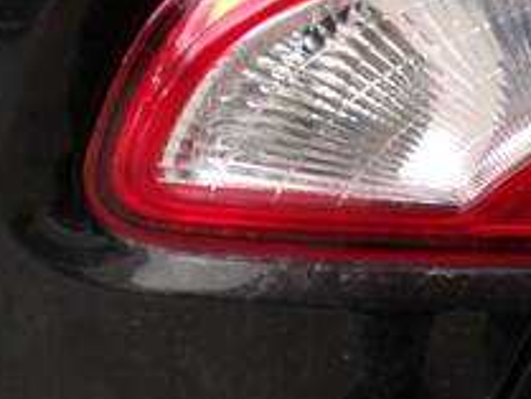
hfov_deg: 34.3
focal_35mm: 55
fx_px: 844
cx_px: 389
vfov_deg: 25.8
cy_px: 41
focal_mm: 4.3
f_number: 4.4
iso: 100
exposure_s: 1/70
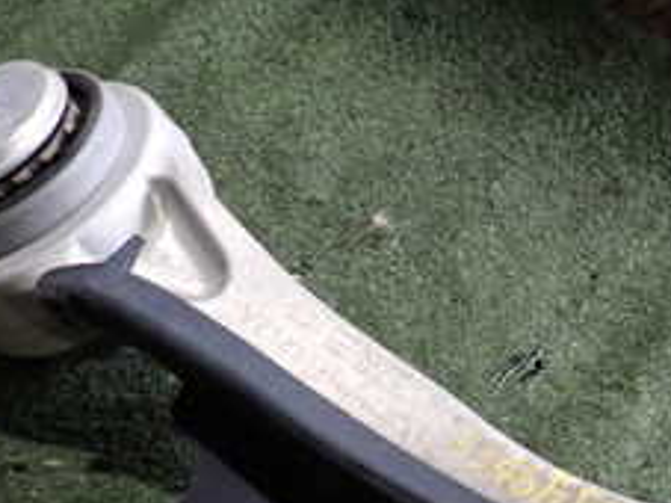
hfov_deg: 27.8
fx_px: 1279
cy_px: 539
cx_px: 659
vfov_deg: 21.2
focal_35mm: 66
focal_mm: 4.5
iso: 250
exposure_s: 1/30
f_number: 2
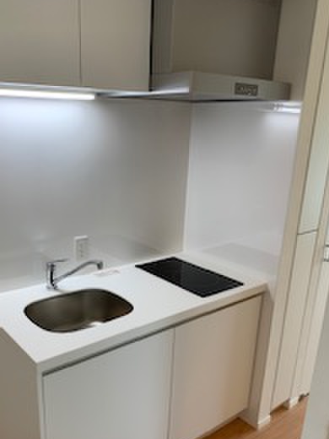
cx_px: 135
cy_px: 262
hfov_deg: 44.0
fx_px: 406
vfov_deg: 56.4
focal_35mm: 32
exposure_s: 1/121
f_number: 1.8
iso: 50
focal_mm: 4.25
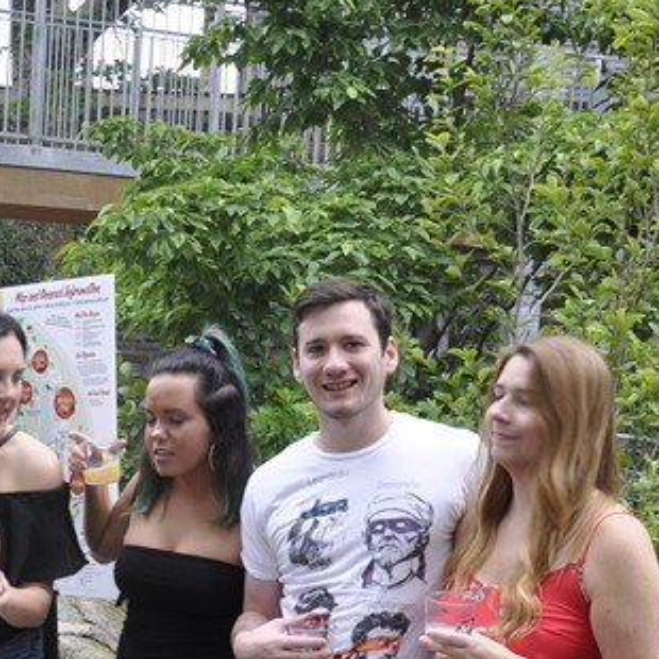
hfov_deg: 22.3
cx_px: -34
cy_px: 619
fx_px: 1594
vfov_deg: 22.7
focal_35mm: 74
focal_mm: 18
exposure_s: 1/40
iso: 400
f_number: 6.3
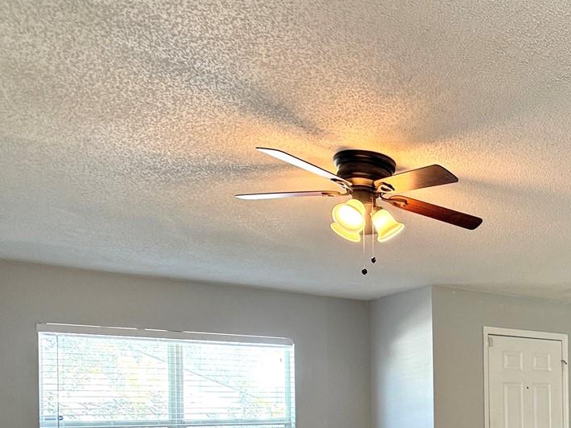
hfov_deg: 32.2
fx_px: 891
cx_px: 593
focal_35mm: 54
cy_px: 414
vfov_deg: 25.8
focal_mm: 6.76
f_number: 1.78
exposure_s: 1/120
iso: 320
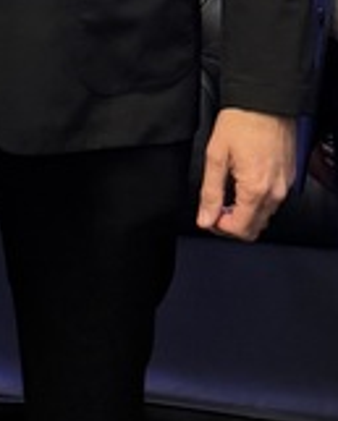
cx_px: -228
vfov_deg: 11.7
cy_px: -392
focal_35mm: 149
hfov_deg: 9.9
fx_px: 1861
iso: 320
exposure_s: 1/60
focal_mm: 6.76
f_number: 1.78
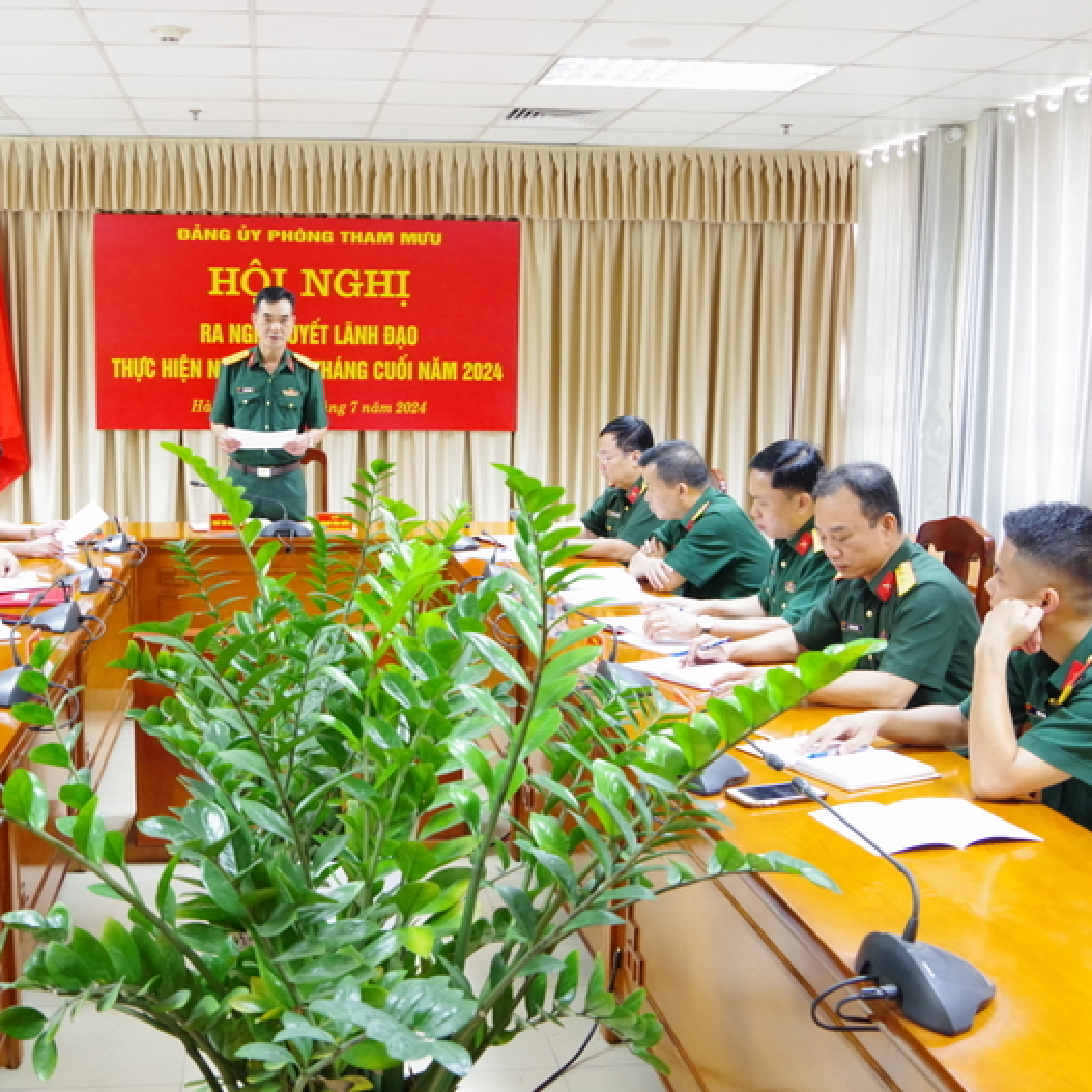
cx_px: 402
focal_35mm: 40
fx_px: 1428
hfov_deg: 41.5
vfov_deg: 41.9
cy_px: 549
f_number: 5.6
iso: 3200
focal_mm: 21
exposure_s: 1/25
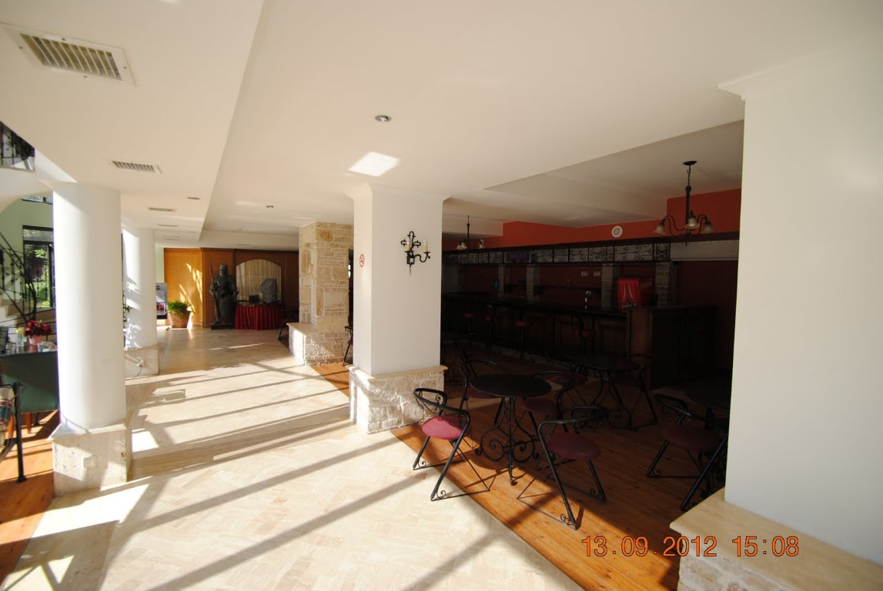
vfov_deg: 77.5
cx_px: 442
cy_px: 296
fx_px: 368
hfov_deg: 100.3
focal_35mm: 15
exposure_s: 1/125
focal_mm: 10
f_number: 3.5
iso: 100
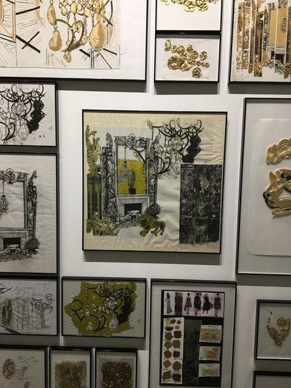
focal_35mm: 29
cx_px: 146
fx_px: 325
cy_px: 194
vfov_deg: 61.7
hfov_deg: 48.2
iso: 40
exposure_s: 1/30
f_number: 2.2
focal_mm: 4.15
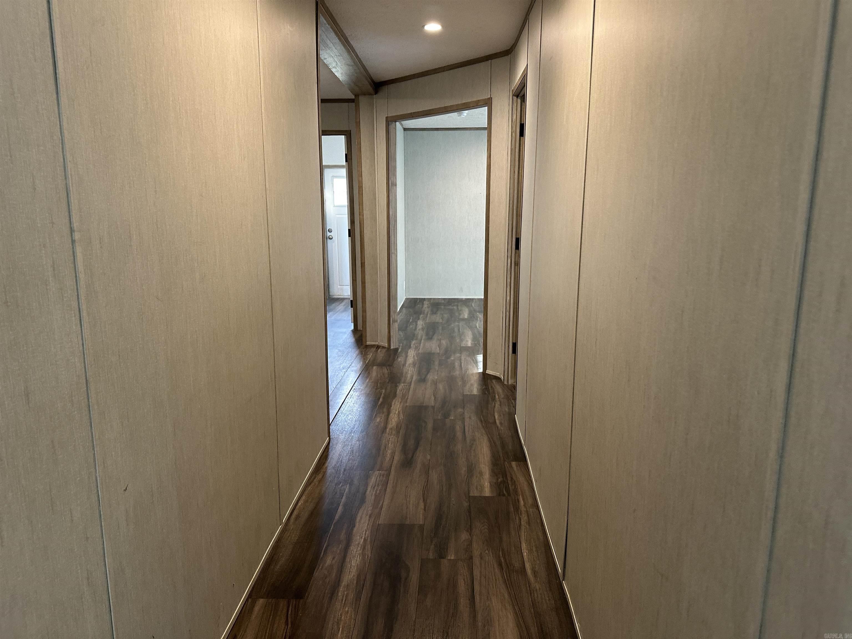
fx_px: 591
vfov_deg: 56.8
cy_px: 320
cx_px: 426
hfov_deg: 71.6
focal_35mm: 24
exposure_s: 1/60
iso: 250
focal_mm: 6.86
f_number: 1.78
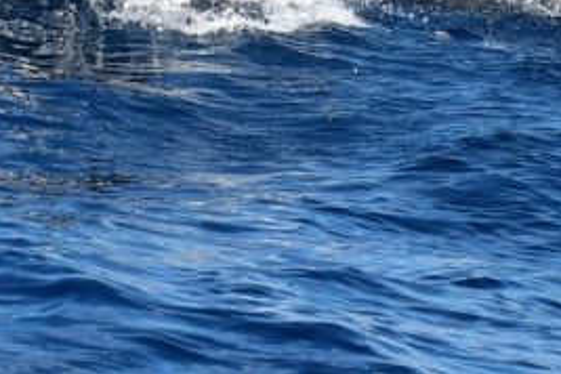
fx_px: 10518
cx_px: 113
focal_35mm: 675
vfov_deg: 2.0
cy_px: -184
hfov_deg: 3.1
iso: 400
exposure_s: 1/2000
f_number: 8
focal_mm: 150
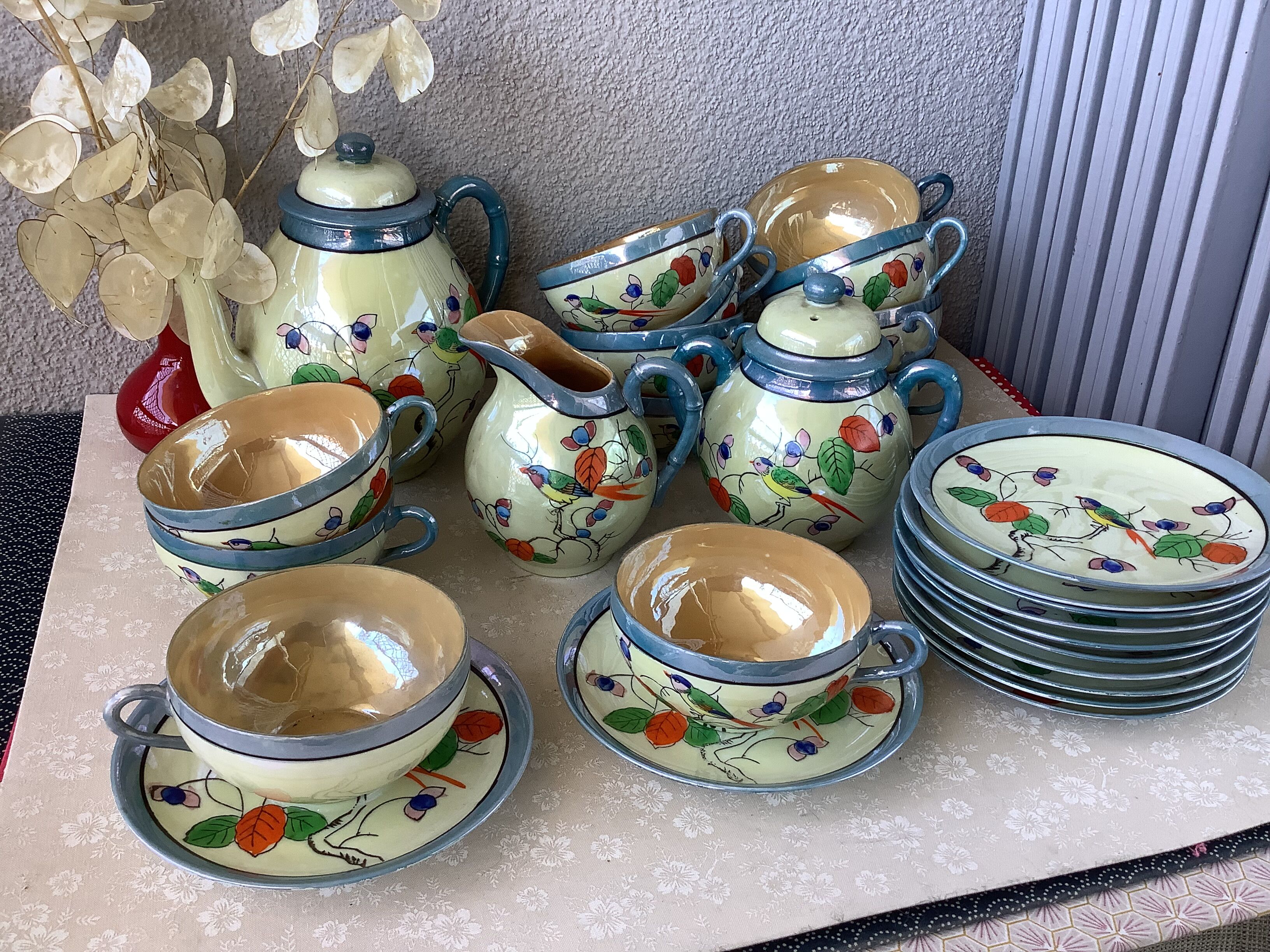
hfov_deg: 58.4
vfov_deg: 45.4
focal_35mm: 31
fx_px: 1137
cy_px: 476
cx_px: 635
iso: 50
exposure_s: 1/50
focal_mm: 3.3
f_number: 2.4
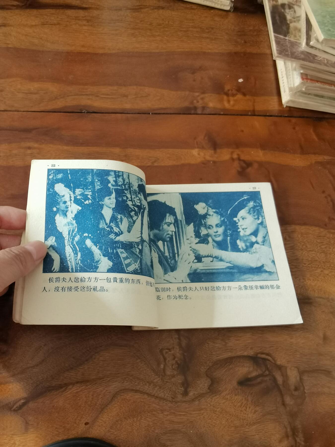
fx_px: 348
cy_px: 224
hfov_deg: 51.4
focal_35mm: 27
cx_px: 168
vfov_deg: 65.3
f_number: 2.2
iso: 125
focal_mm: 2.26
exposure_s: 1/60
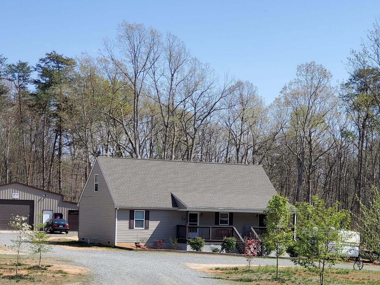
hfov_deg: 23.7
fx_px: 900
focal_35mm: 82
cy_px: 212
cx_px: 261
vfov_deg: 17.9
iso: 50
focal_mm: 6
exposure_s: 1/611
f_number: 2.4
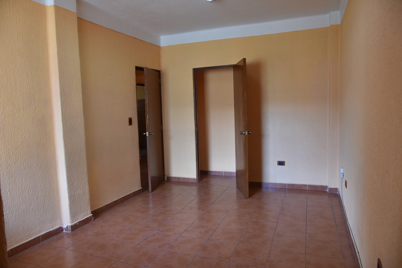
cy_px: 134
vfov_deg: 53.1
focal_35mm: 24
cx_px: 201
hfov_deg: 73.7
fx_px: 268
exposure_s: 1/60
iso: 2000
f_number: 6.3
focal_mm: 24
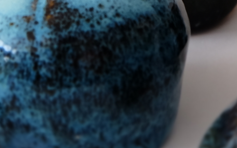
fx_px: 1667
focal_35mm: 258
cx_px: 251
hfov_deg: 8.1
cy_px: -32
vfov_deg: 5.1
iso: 200
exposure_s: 1/60
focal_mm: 27.7
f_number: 3.2
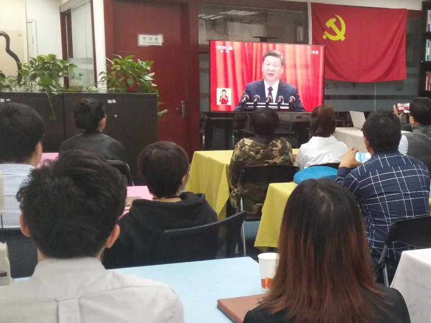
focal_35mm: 44
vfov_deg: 32.7
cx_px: 351
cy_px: 209
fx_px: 548
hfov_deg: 41.0
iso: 300
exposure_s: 1/33.3
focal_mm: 3.66
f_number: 2.2
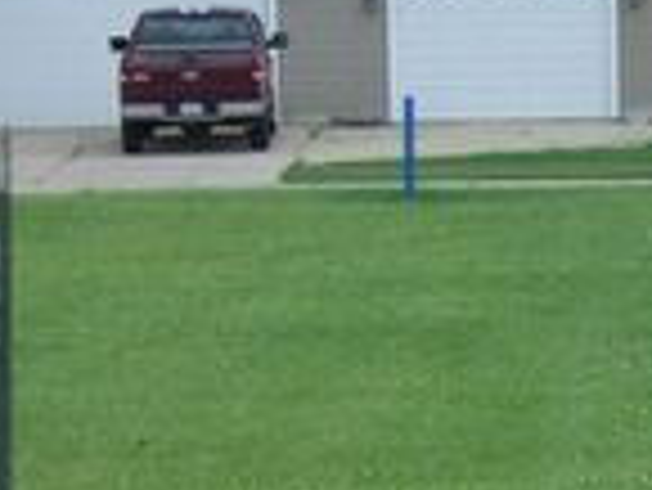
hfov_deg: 5.0
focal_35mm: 392
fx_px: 7390
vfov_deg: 3.8
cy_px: 636
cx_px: 872
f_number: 5.4
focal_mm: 23.7
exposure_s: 1/320
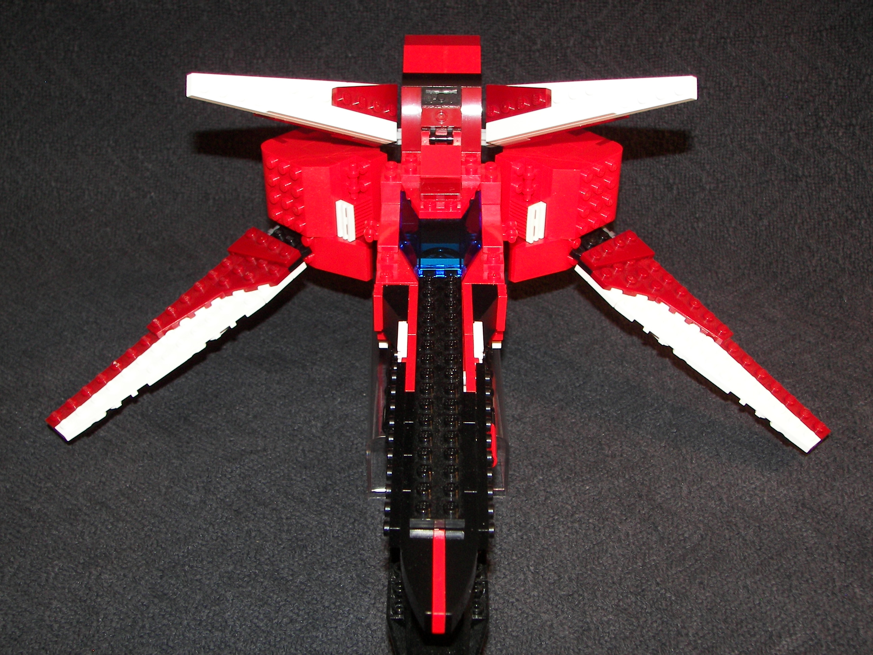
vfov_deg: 29.1
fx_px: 1261
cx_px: 436
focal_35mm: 50
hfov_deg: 38.2
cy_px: 328
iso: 100
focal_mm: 8.3
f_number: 2.8
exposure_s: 1/30
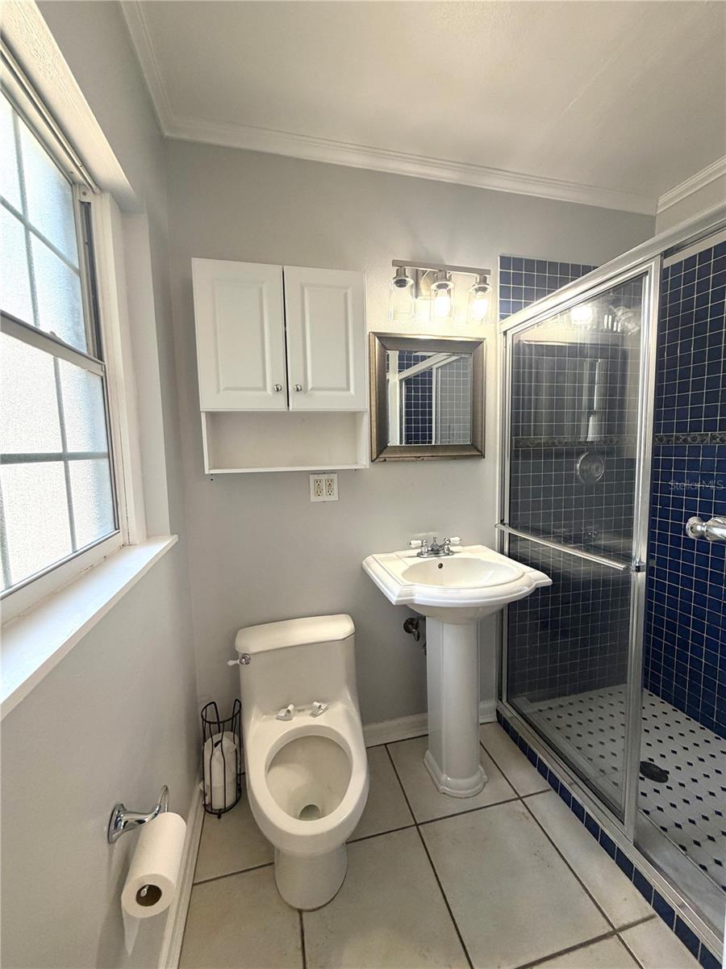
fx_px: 391
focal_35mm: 14
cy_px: 484
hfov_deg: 85.7
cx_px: 363
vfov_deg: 102.1
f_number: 2.2
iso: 200
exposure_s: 1/120
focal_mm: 2.22
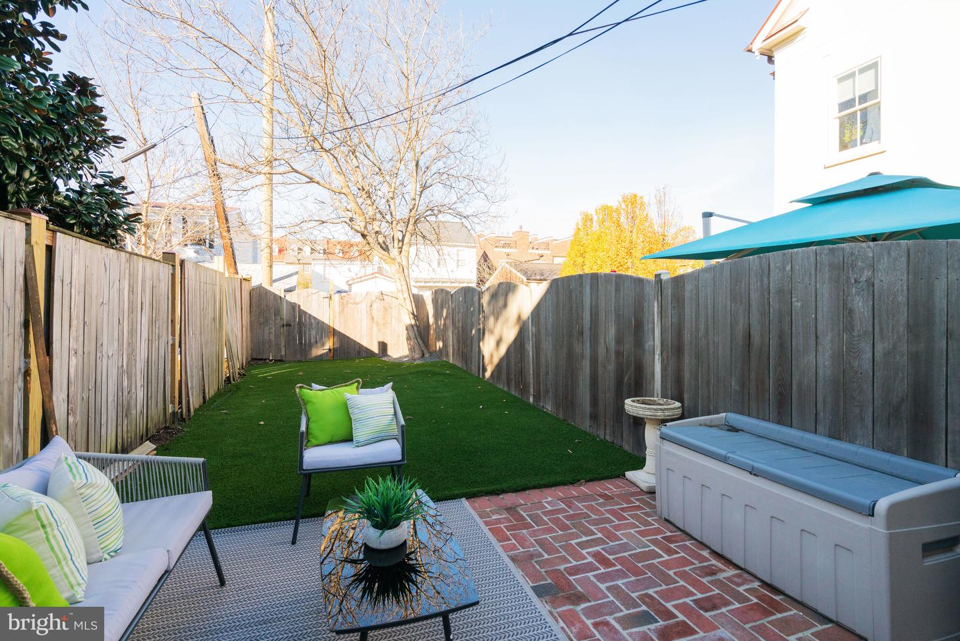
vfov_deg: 73.8
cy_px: 320
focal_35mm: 16
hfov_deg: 96.7
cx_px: 480
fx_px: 427
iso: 1250
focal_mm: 16
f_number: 8
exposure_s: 1/500
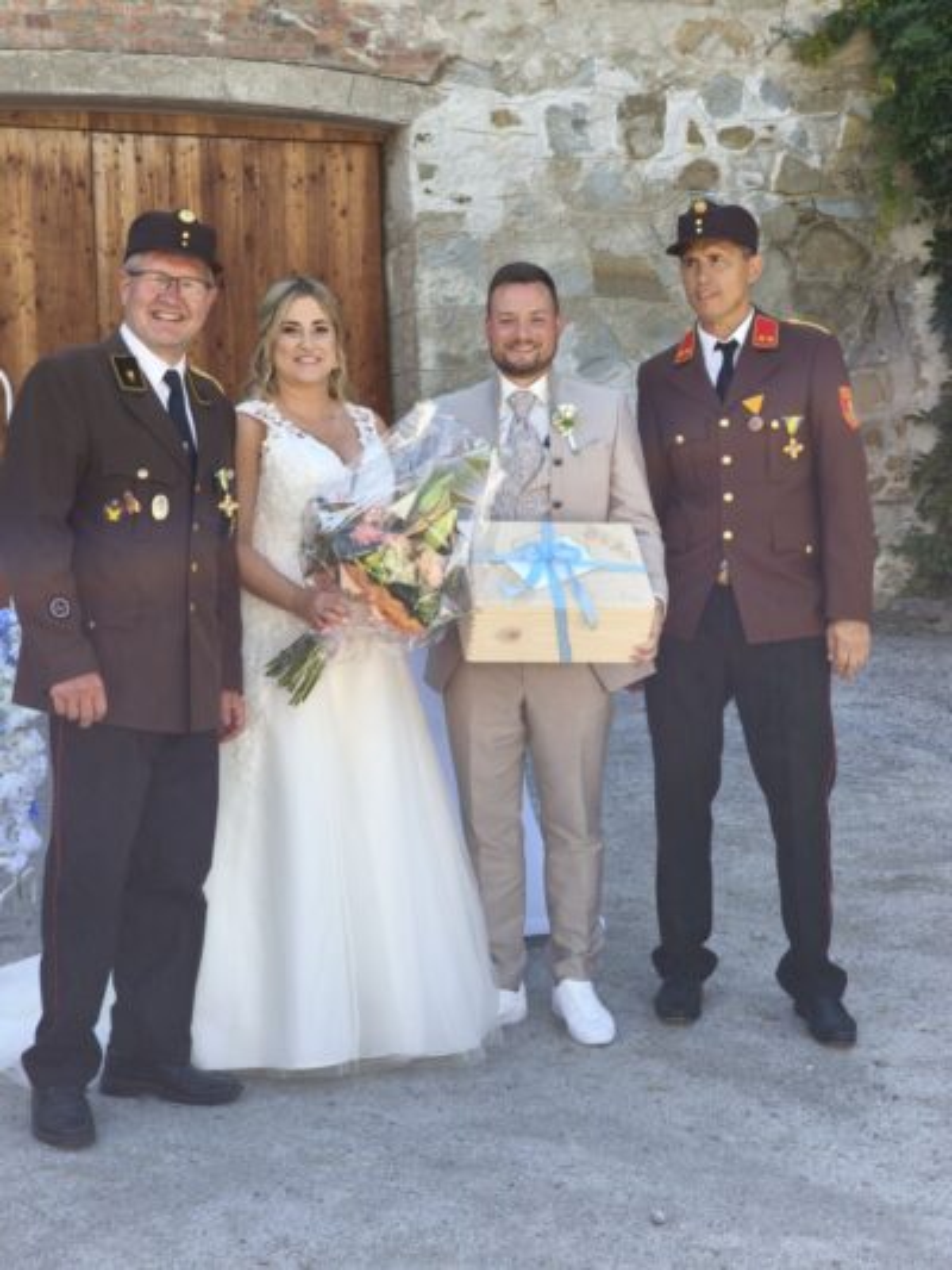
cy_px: 635
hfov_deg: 24.4
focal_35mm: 60
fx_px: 2199
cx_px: 476
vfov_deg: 32.2
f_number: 2
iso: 80
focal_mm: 8.8
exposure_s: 1/160
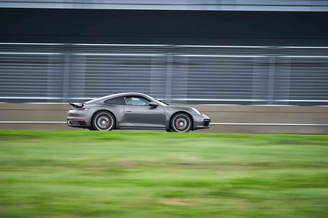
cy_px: 109
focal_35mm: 400
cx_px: 164
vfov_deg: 3.4
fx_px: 3644
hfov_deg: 5.2
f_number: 22
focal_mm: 400
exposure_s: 1/60
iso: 1600
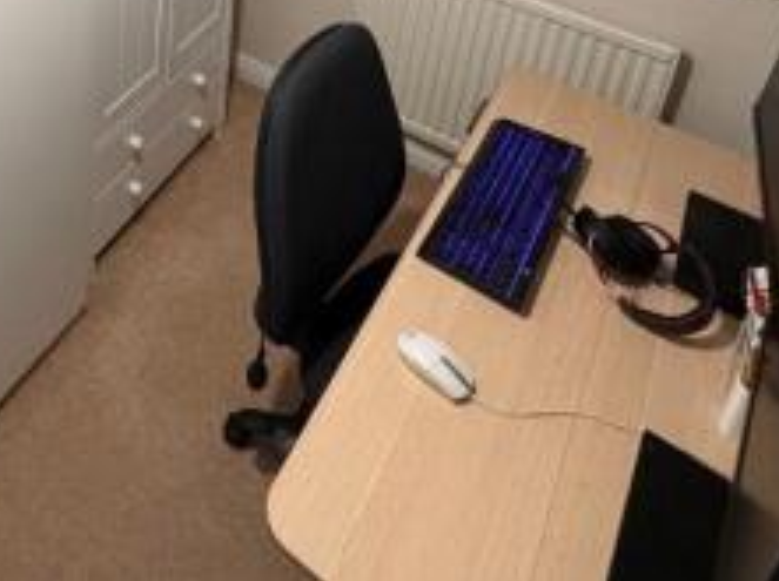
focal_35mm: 37
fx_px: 831
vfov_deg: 30.1
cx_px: 129
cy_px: -185
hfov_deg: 46.8
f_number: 2.2
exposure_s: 1/50
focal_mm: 2.22
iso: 250
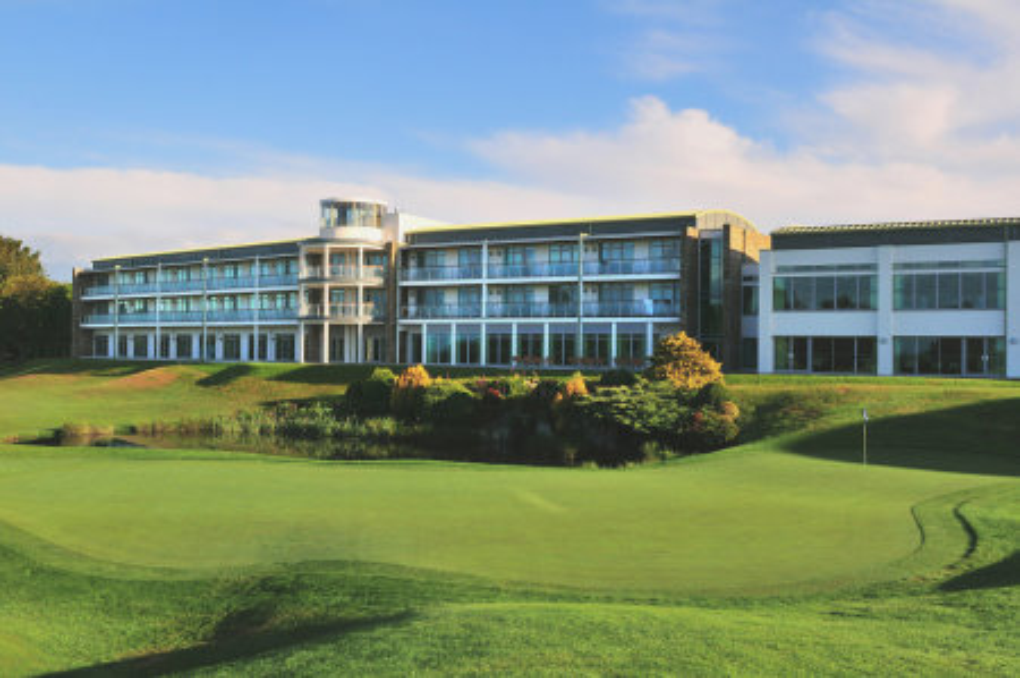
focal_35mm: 36
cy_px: 339
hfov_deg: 53.2
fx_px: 1019
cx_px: 510
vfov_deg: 36.8
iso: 250
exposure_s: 1/200
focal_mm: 24
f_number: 11
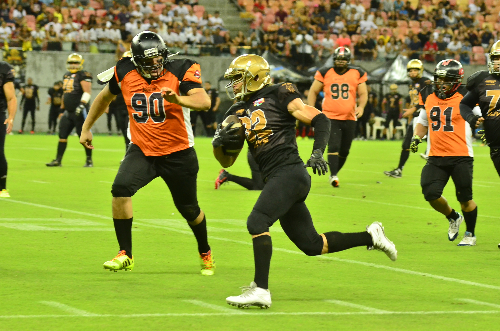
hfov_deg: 11.0
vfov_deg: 7.3
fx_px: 2599
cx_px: 250
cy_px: 166
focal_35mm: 188
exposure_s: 1/800
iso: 3200
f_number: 6.3
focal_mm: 125
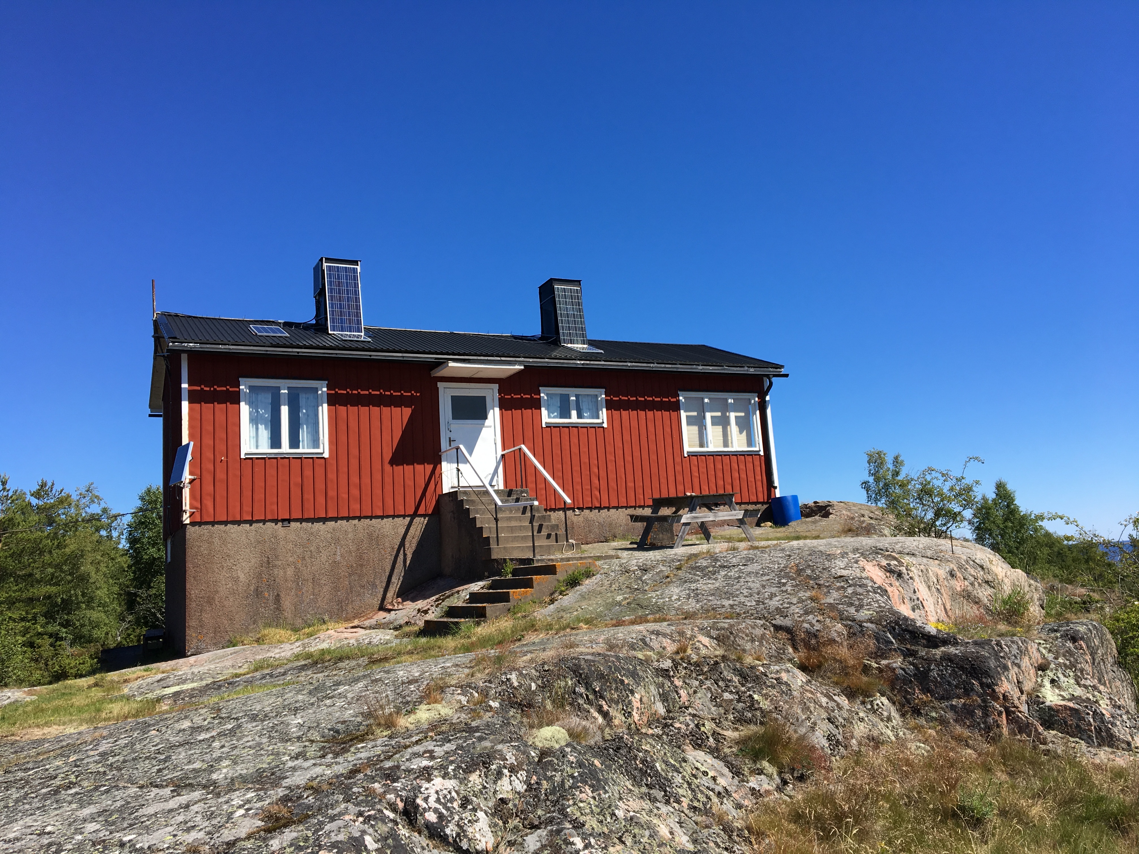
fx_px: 954
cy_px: 427
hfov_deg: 61.7
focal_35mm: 29
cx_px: 570
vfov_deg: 48.2
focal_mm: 4.15
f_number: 2.2
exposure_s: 1/1451
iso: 25
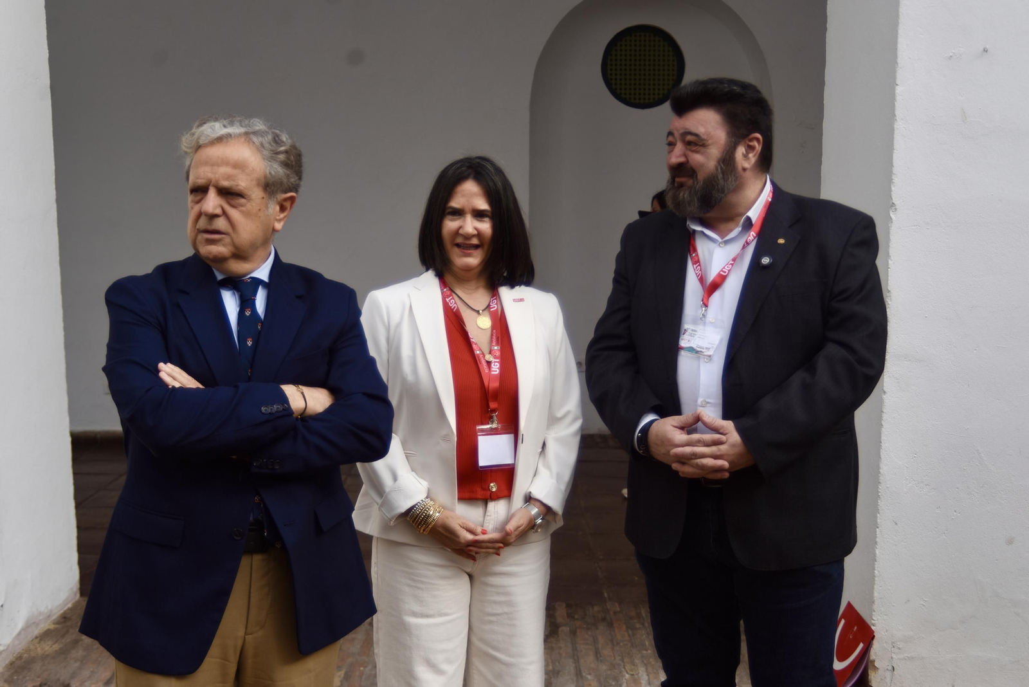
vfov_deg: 29.9
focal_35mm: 45
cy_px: 344
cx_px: 514
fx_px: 1287
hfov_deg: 43.6
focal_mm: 45
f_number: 4
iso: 110
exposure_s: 1/500
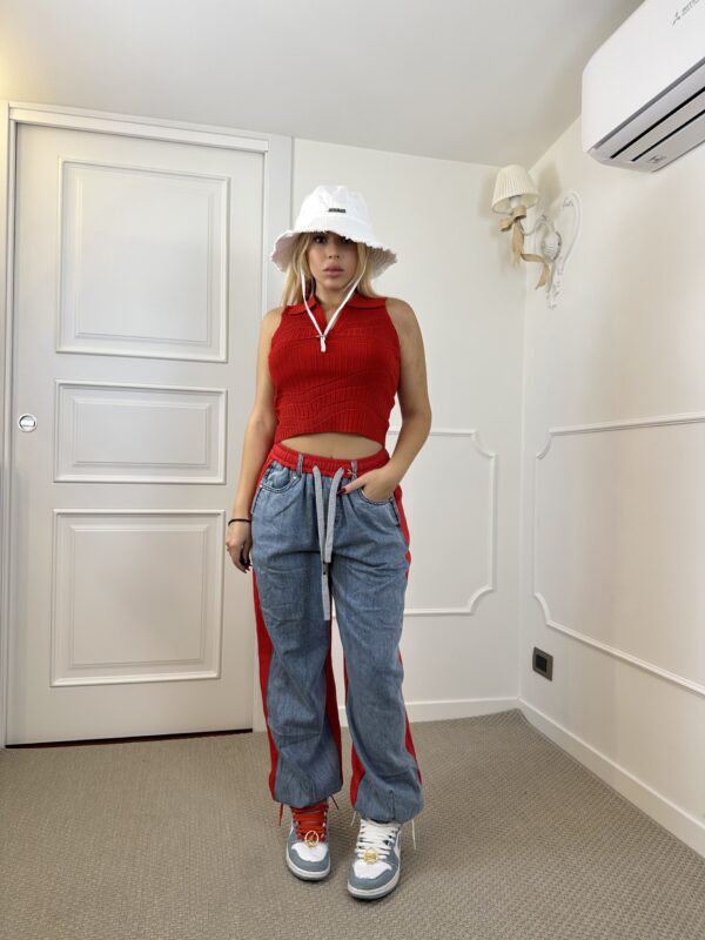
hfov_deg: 56.8
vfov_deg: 71.6
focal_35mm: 24
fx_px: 652
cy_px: 470
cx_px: 352
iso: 50
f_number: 1.78
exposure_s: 1/119
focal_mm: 6.86
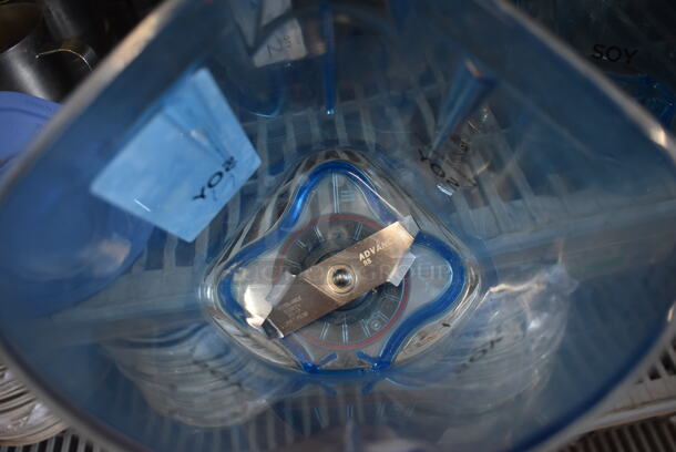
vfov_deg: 43.7
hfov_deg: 61.9
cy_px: 226
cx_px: 338
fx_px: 564
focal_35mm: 30
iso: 1250
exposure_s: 1/125
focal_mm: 20
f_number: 3.5
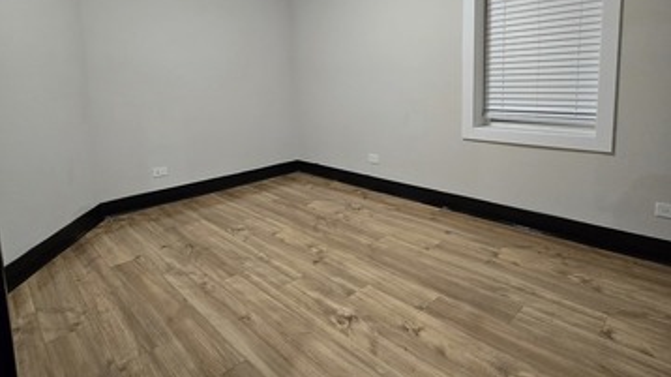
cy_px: 122
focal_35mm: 19
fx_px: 338
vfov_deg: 56.9
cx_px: 336
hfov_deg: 89.6
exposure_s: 1/60
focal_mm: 2.2
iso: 500
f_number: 2.2
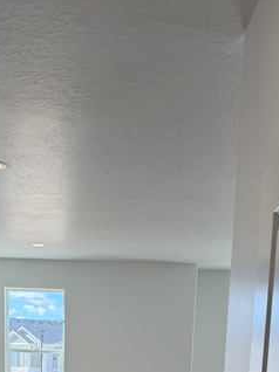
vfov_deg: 28.8
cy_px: 446
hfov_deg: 25.1
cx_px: 100
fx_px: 624
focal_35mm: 58
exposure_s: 1/567
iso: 100
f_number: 1.78
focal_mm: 6.76
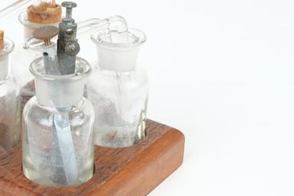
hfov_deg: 24.1
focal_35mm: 83
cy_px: 128
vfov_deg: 16.4
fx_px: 678
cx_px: 55
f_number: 16
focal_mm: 30.8
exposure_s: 1/3.2
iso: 160
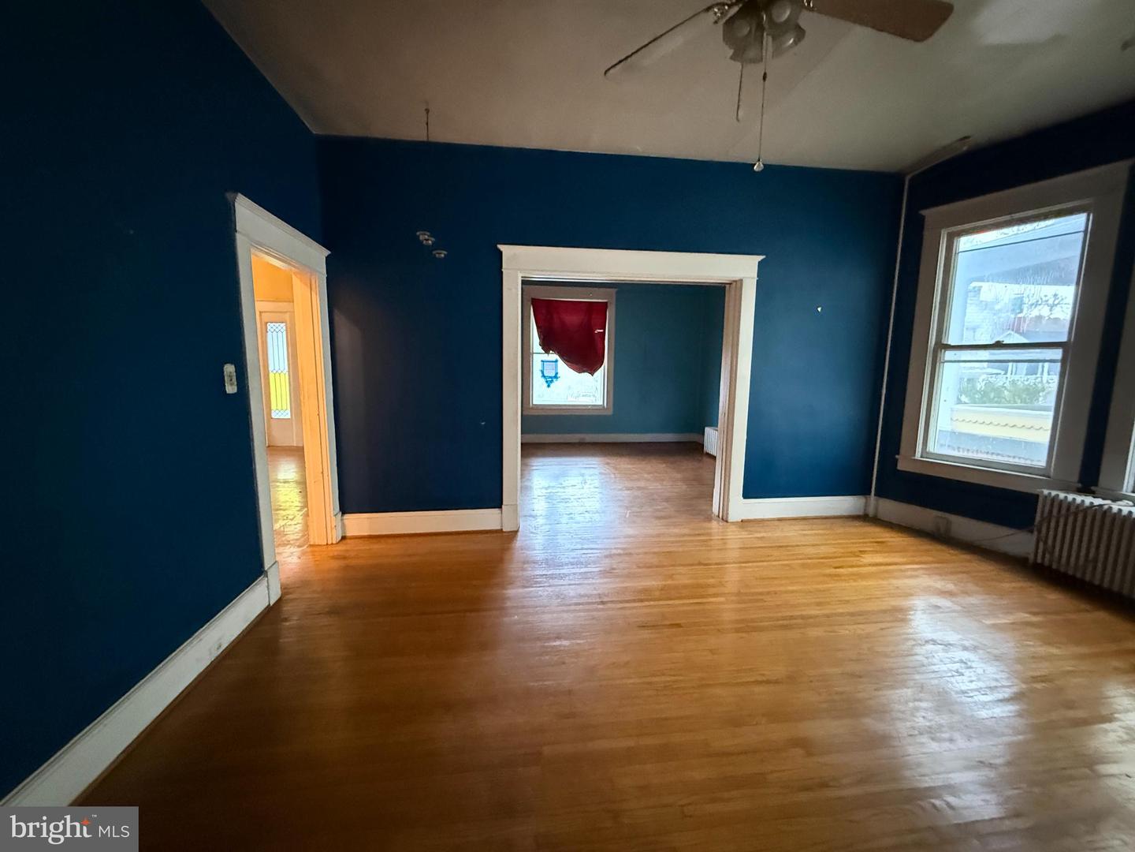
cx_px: 568
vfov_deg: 85.7
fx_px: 459
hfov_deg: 102.1
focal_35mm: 14
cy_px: 426
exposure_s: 1/57
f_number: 2.2
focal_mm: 2.22
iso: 1600
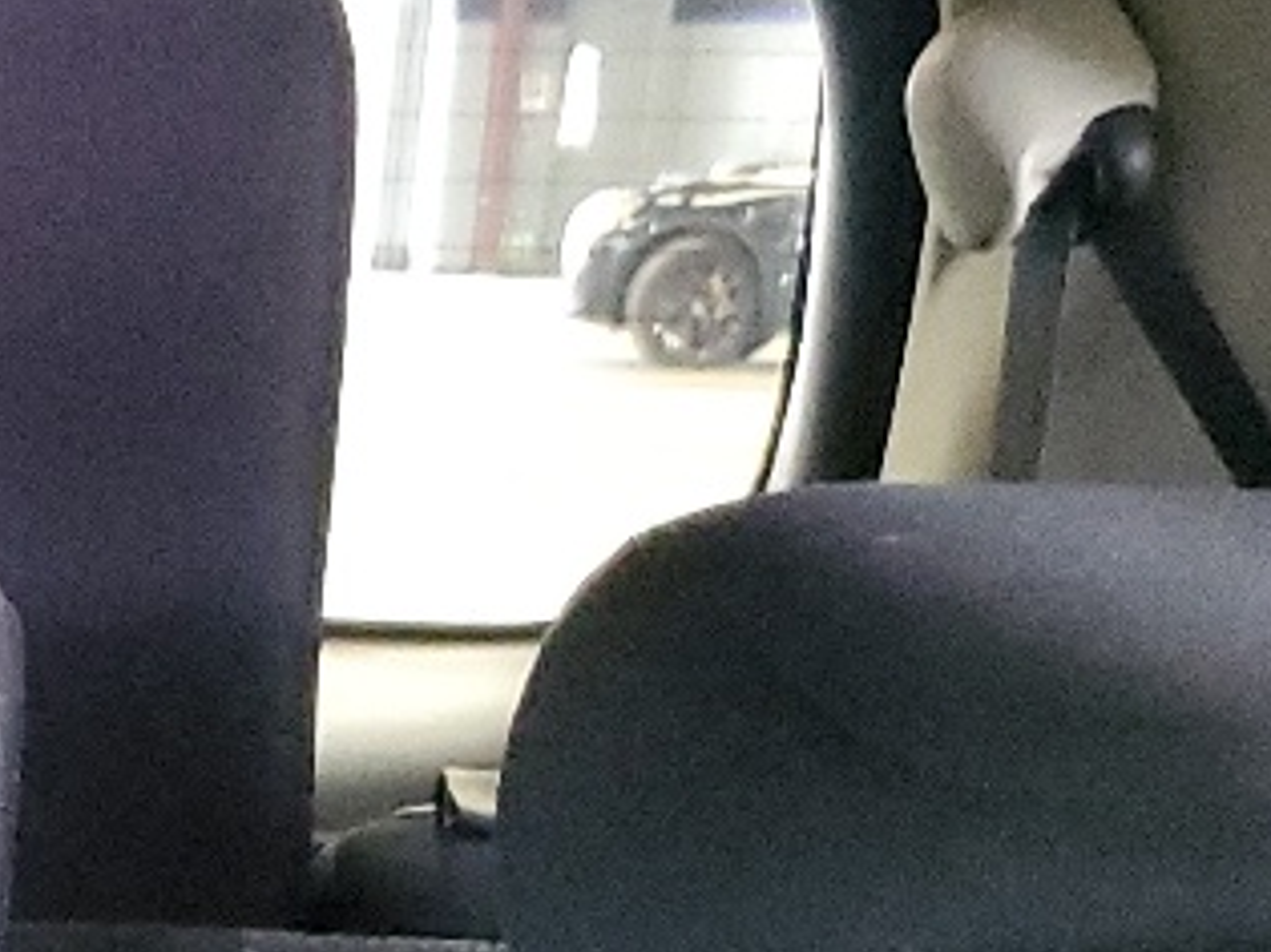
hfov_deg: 13.5
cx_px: -989
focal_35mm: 132
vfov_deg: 10.0
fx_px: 4845
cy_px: 2186
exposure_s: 1/15
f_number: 1.5
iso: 774
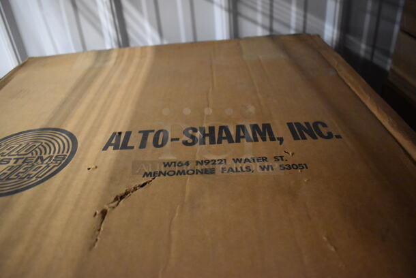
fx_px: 312
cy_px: 139
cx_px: 208
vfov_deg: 48.0
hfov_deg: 67.3
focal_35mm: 27
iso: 5600
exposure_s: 1/125
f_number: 3.5
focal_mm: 18
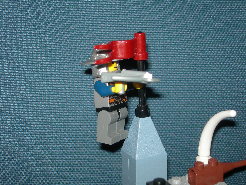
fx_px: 512
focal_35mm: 72
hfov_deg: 27.0
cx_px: 123
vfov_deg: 20.4
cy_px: 92
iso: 50
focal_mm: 14.9
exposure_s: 1/60.1
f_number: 3.7
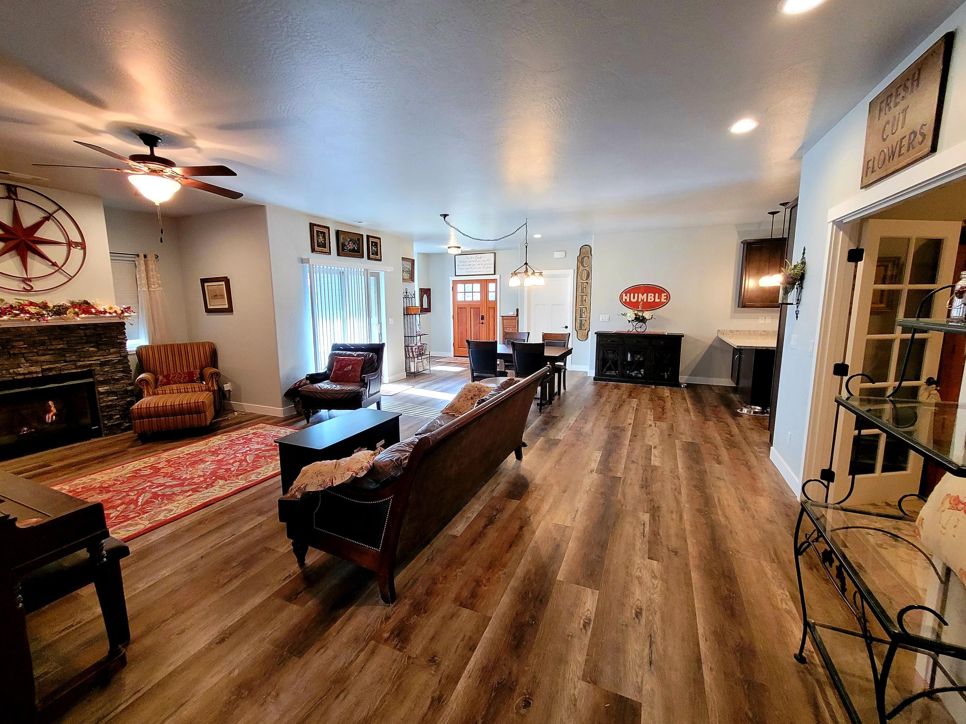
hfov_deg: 102.0
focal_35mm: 14
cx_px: 469
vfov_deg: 85.6
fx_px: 391
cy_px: 350
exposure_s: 1/59
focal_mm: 1.74
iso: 250
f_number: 2.2
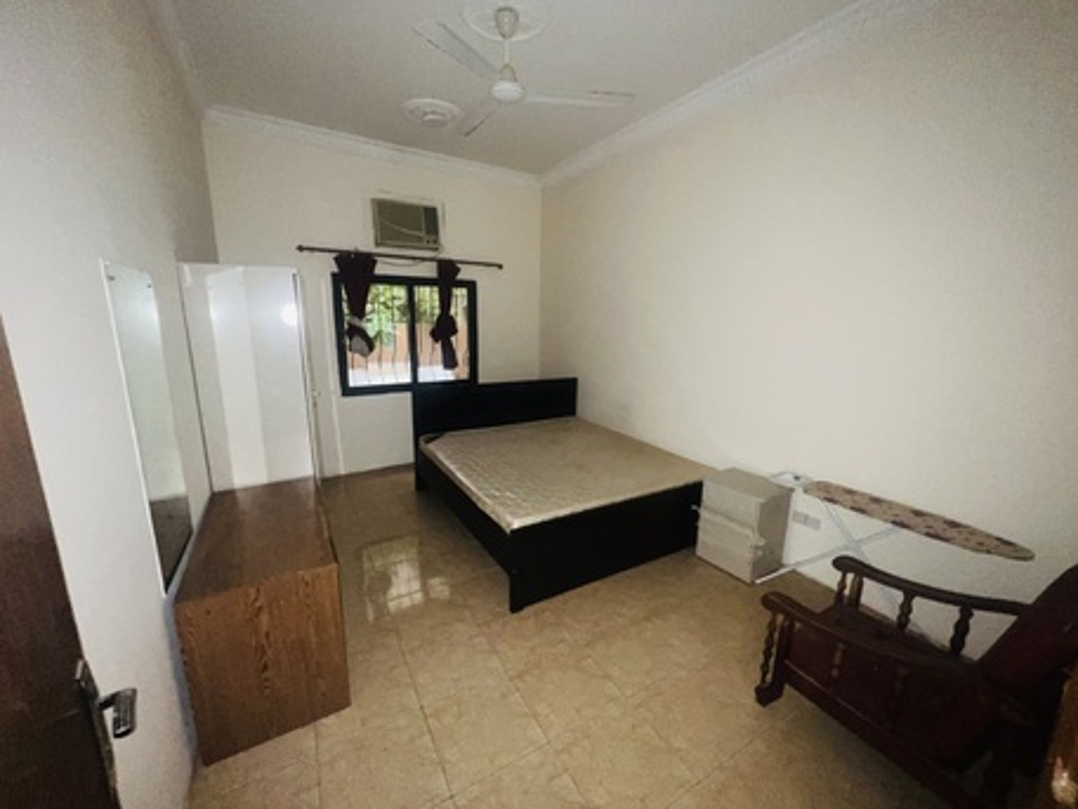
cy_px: 404
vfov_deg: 89.9
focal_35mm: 13
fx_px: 405
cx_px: 539
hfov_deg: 106.2
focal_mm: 1.57
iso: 200
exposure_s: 1/22
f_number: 1.8
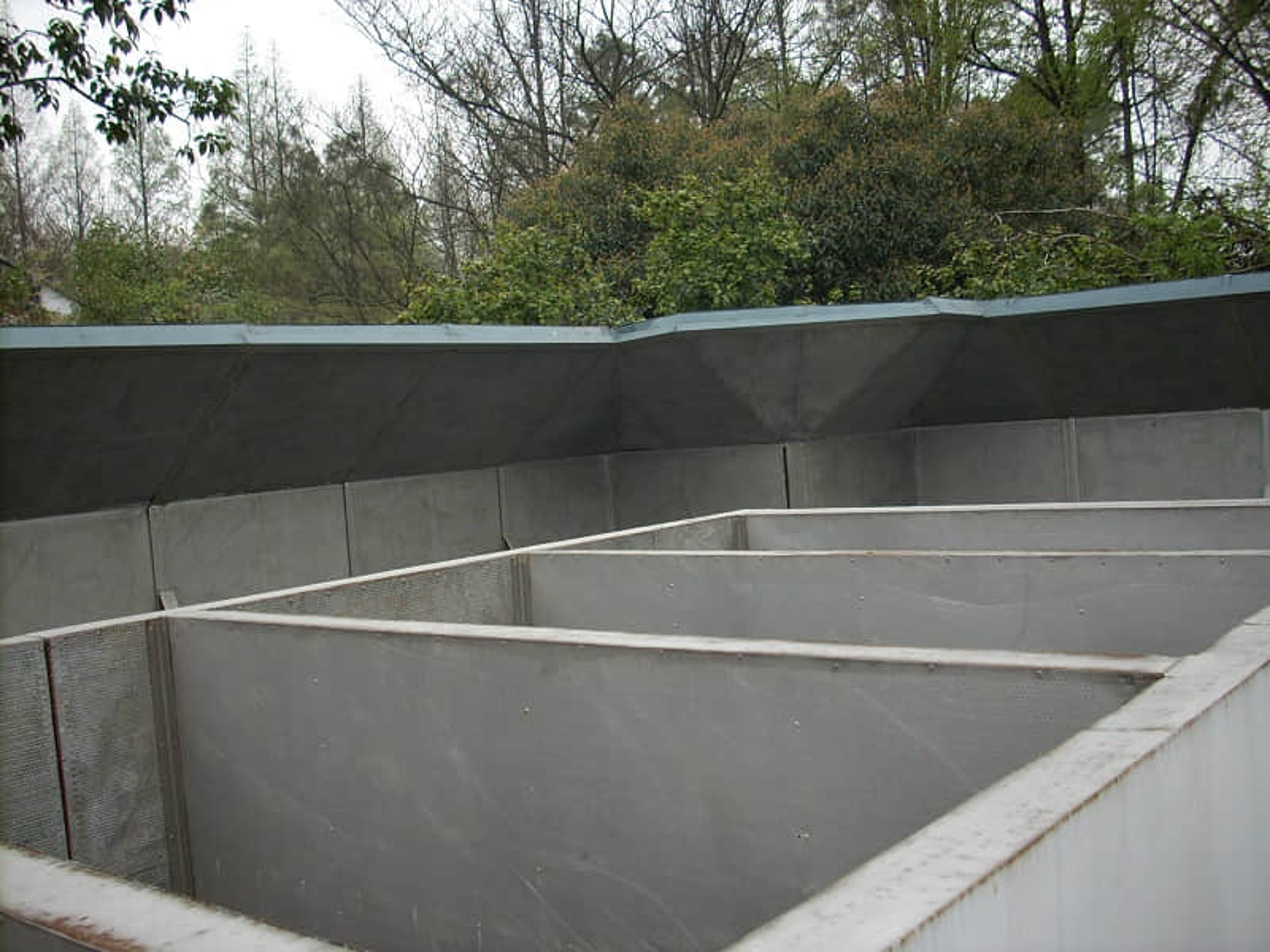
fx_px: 1357
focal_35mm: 37
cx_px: 635
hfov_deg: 50.1
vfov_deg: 38.7
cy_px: 476
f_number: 2.8
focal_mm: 6.2
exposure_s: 1/324
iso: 64
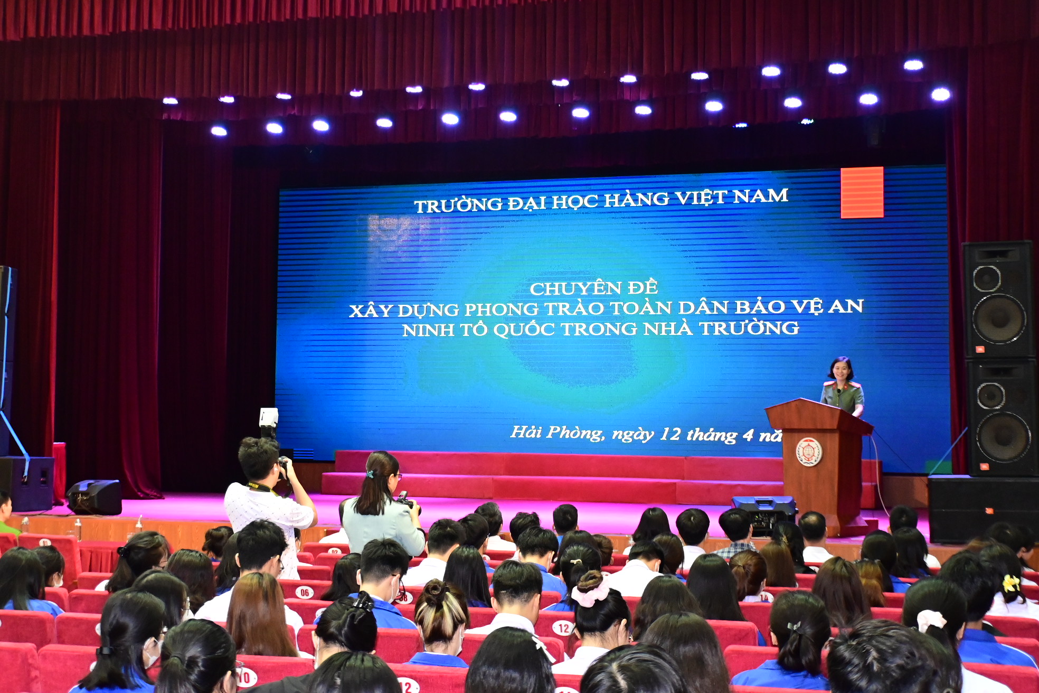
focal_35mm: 52
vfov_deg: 26.0
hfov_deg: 38.2
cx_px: 520
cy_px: 346
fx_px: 1501
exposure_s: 1/160
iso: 4000
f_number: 4.2
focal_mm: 35
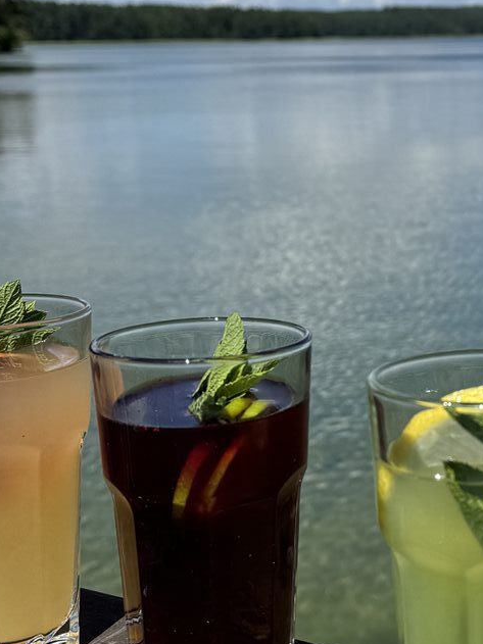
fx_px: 1359
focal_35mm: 73
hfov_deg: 19.5
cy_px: 258
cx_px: 495
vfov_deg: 26.6
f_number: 1.78
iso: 80
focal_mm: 6.76
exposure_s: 1/7092
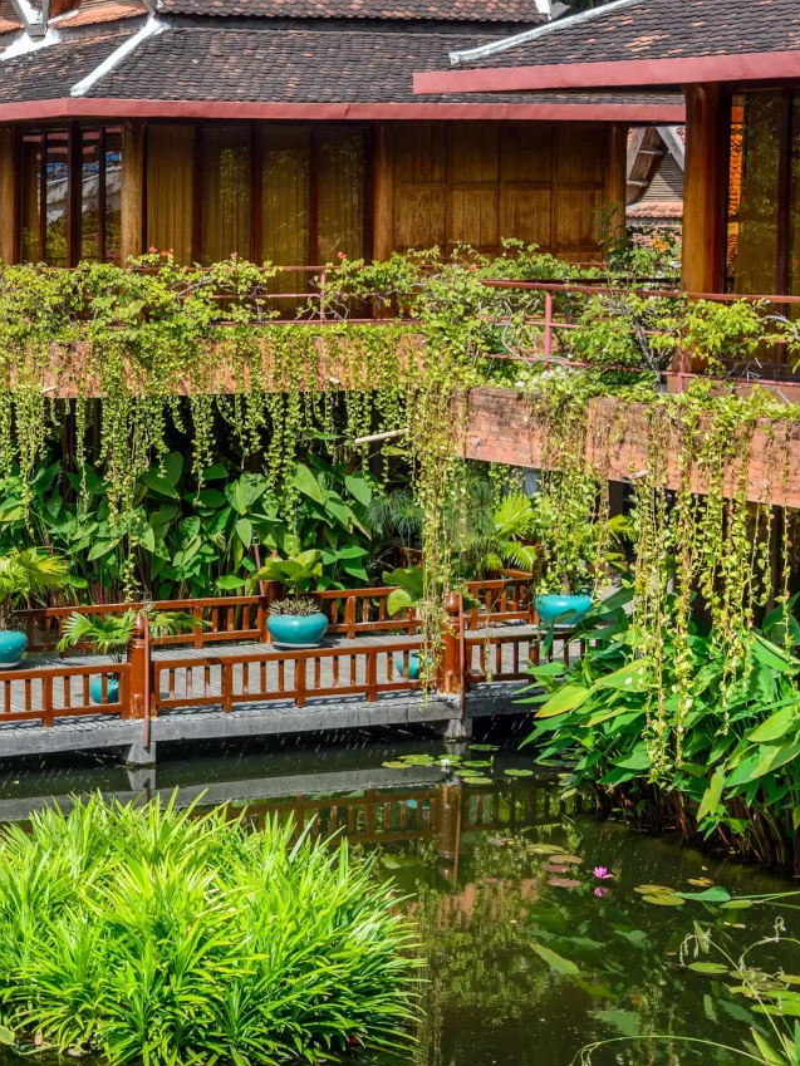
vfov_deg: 22.5
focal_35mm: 87
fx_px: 2680
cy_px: 466
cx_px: -162
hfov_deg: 16.3
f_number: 7.1
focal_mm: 48
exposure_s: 1/500
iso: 250
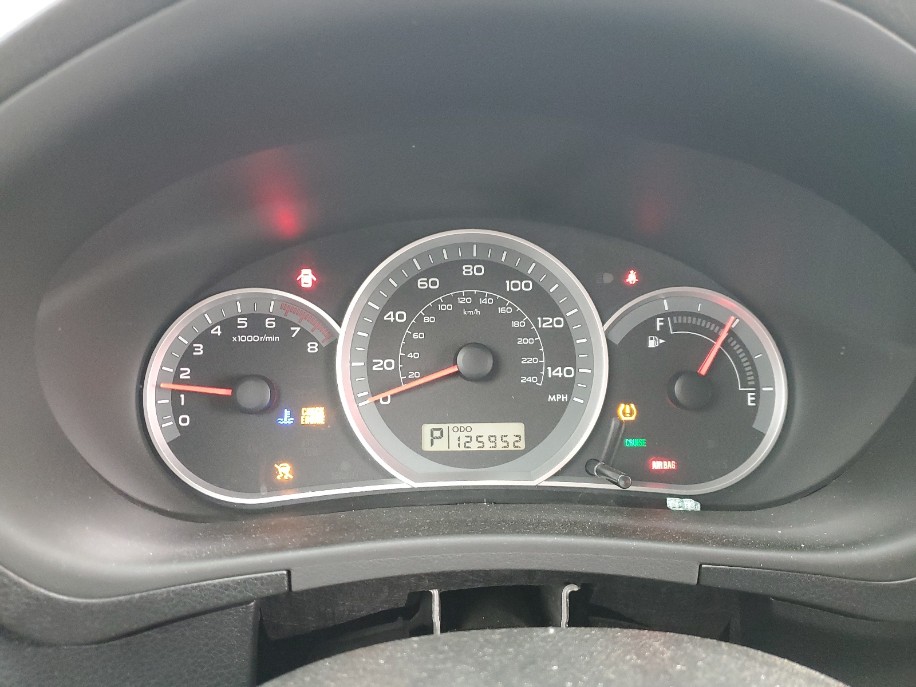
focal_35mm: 26
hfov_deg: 67.3
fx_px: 688
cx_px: 458
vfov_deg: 53.1
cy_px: 344
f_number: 1.5
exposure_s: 1/40
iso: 304
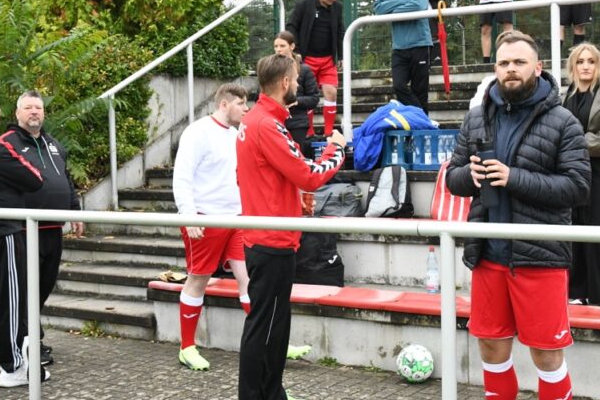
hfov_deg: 34.4
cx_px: 337
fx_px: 967
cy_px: 119
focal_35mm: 58
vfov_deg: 23.2
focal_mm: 34
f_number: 9
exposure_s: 1/640
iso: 6400
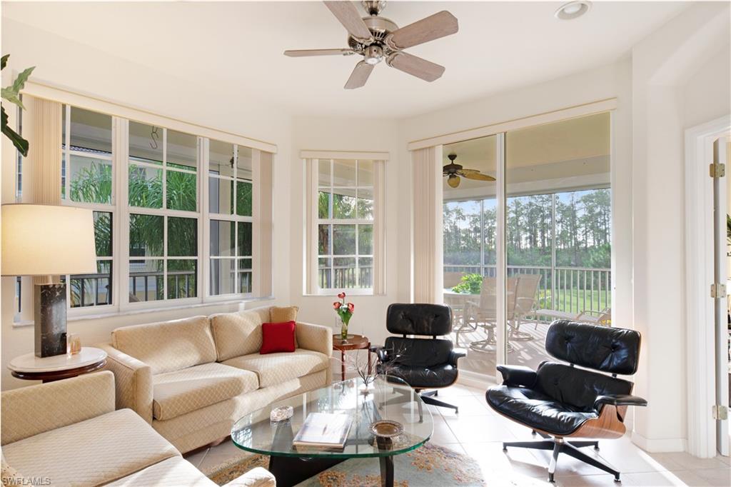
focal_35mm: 18
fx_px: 365
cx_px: 366
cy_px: 244
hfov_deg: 90.0
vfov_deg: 67.3
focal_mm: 12
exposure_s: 1/4
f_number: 11
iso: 125
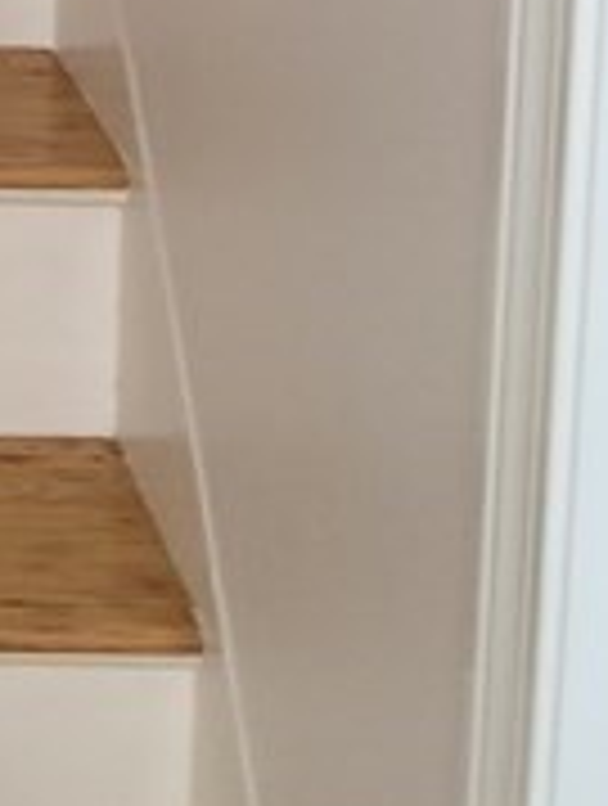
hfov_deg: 12.4
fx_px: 2497
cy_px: -360
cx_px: -554
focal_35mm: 107
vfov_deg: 16.8
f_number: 2
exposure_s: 1/40
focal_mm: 3.08
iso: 100
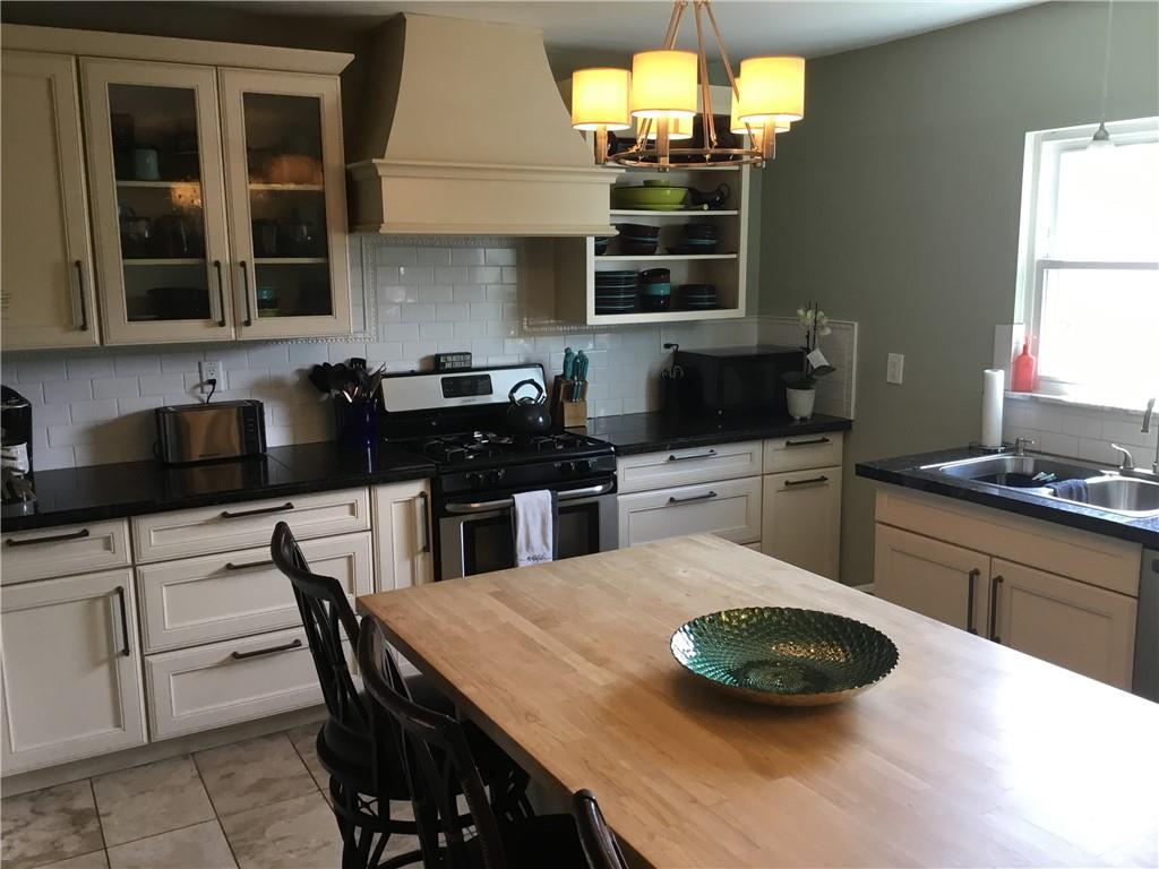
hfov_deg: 58.4
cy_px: 434
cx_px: 580
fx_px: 1038
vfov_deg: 45.4
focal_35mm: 31
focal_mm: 3.3
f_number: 2.4
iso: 50
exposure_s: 1/30
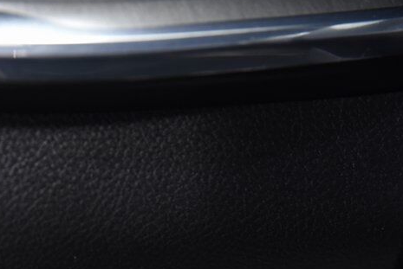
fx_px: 1726
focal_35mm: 154
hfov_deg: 13.2
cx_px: 17
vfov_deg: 8.9
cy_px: 272
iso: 1600
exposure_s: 1/15
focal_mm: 70
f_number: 4
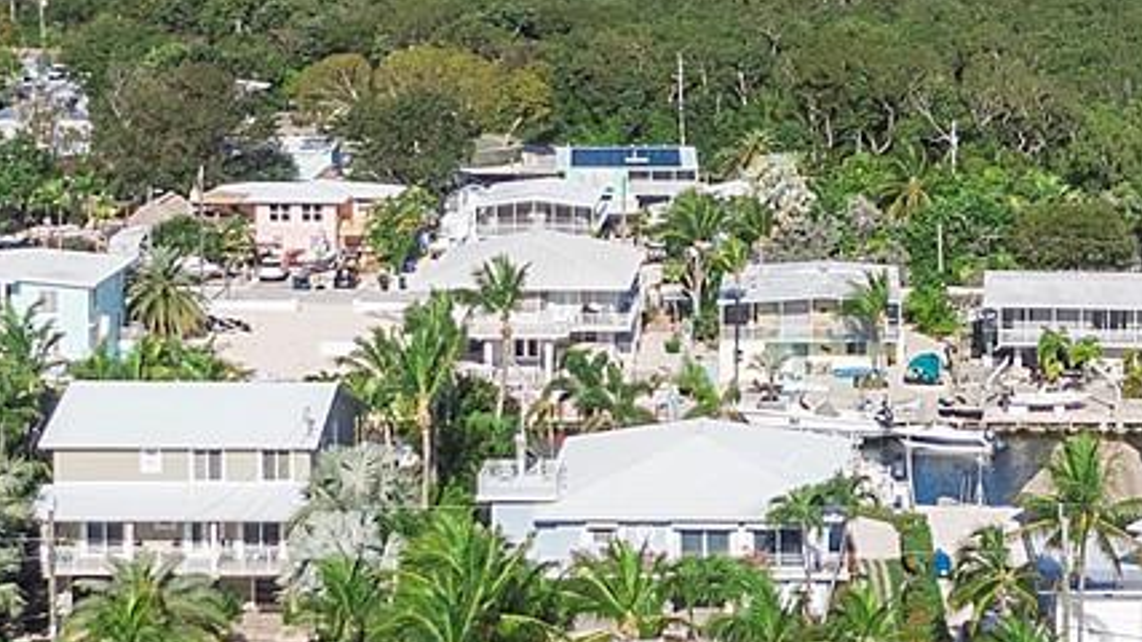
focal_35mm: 98
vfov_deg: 12.3
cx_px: 824
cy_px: 173
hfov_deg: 21.6
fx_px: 2967
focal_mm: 4.39
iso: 100
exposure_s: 1/1600
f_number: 2.8
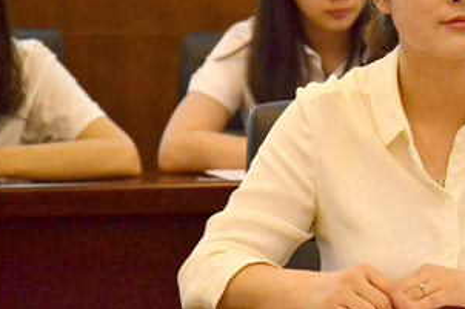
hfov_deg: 7.9
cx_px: 362
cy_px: 55
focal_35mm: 261
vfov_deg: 5.3
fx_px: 3367
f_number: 5.6
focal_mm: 105
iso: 3200
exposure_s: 1/250
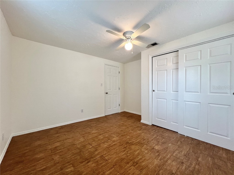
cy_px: 88
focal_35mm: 13
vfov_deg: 89.9
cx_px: 117
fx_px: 88
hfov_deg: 106.2
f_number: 1.8
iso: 125
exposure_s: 1/120
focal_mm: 1.57
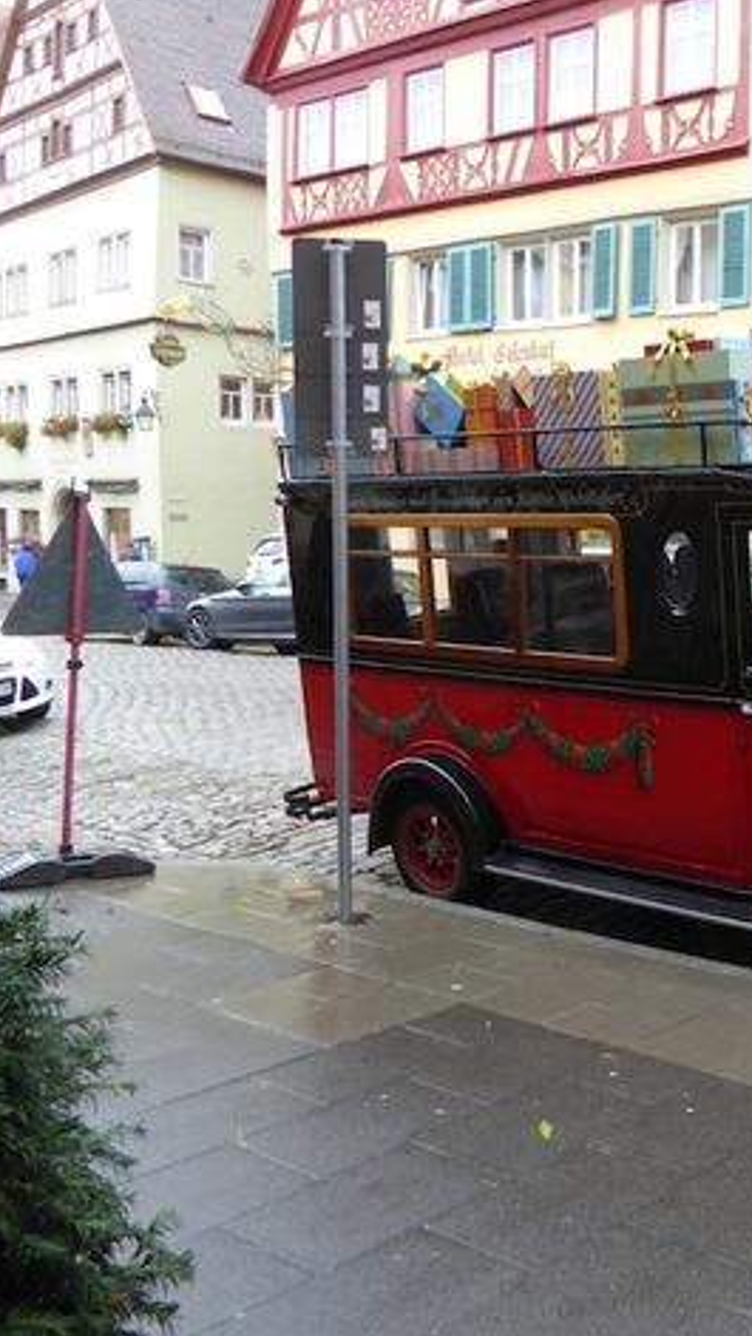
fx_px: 1311
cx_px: 792
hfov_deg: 29.4
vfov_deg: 54.0
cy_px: 658
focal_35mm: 37
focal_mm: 4.3
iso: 200
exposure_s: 1/60
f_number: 3.3
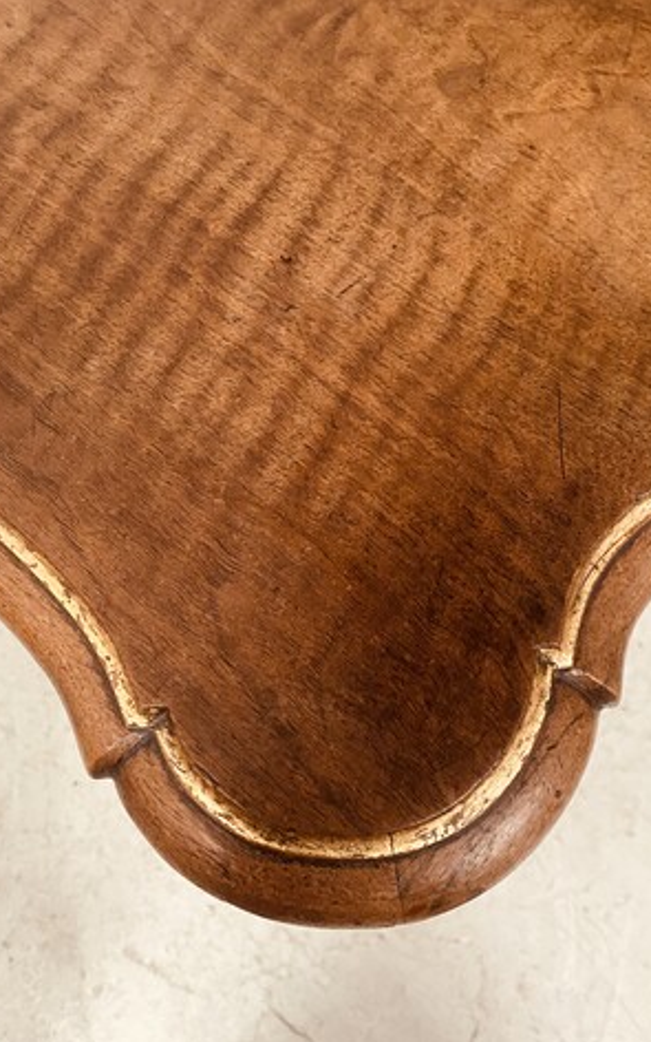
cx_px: 369
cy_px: 525
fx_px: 795
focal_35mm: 28
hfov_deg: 44.4
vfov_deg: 66.5
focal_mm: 4.25
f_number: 1.8
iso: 640
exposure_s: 1/30
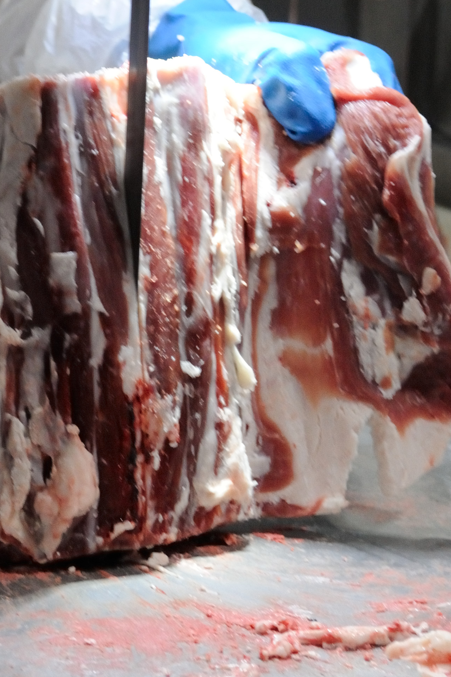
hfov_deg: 6.2
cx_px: 100
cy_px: 143
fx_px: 4133
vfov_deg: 9.3
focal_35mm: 220
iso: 1600
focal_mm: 70
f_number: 5.6
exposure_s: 1/125
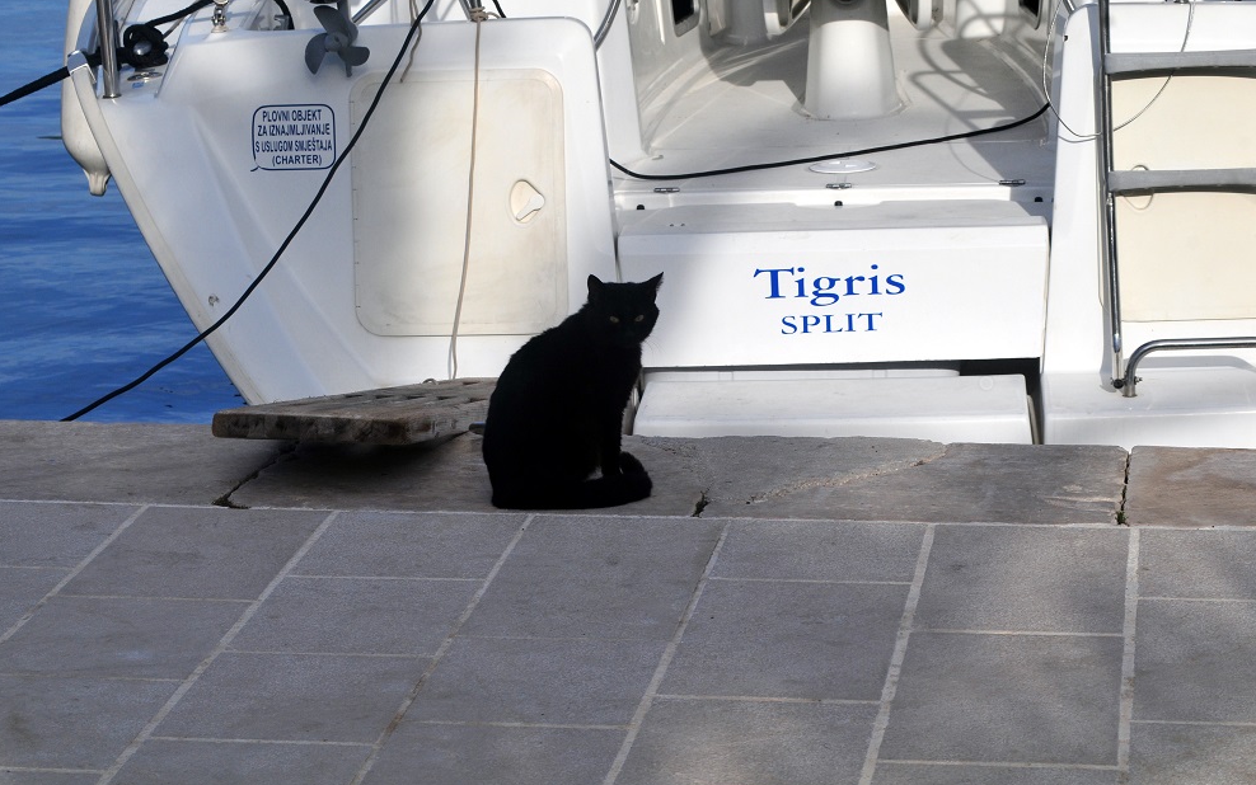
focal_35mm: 108
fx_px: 3698
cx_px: 630
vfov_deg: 12.1
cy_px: 388
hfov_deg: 19.3
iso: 250
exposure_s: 1/400
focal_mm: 70
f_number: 10
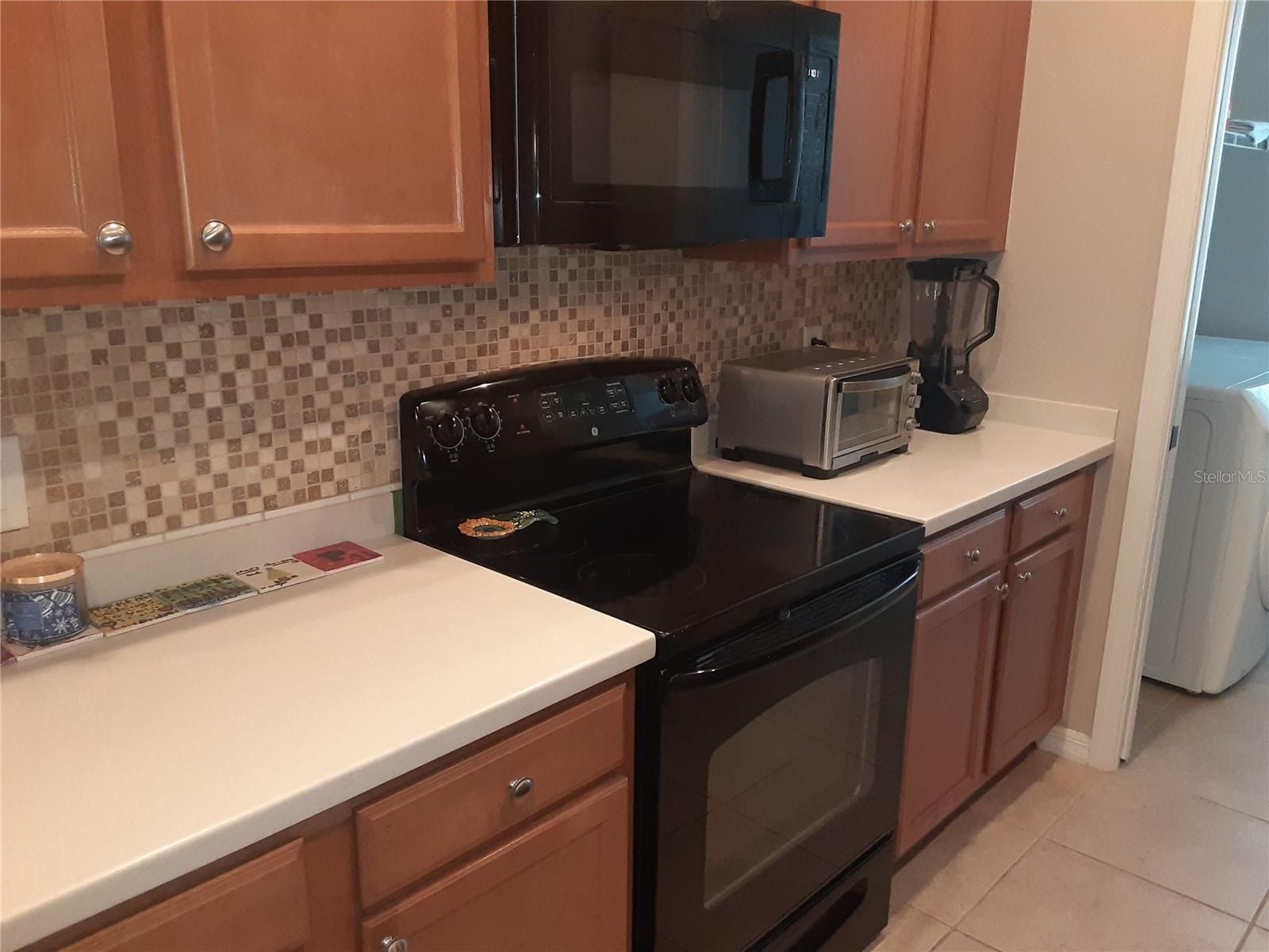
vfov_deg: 51.4
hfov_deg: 65.3
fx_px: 990
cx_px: 634
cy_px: 476
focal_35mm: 27
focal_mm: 2.91
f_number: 1.9
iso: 250
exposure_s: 1/60
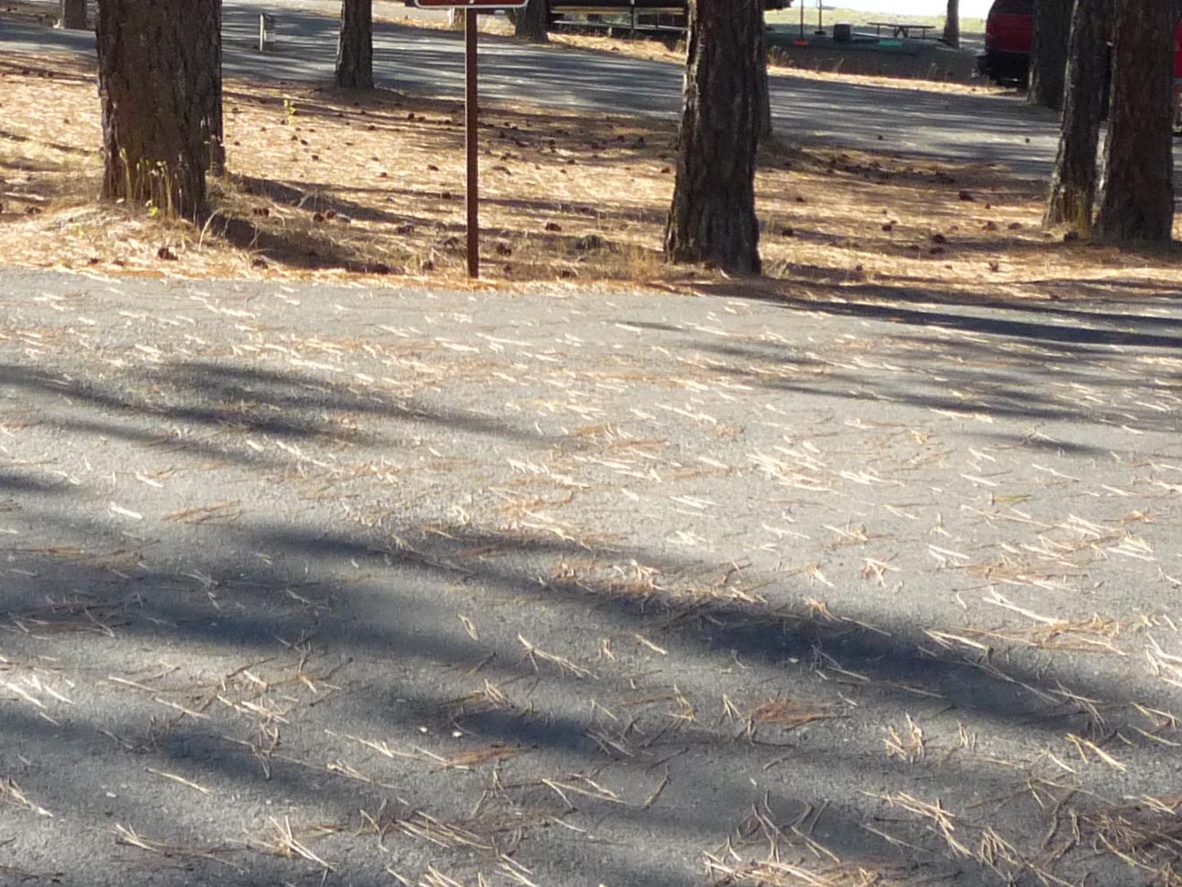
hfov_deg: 20.6
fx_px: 3244
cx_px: 470
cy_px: -64
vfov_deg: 15.2
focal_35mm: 95
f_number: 3.7
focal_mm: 6.3
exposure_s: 1/500
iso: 200
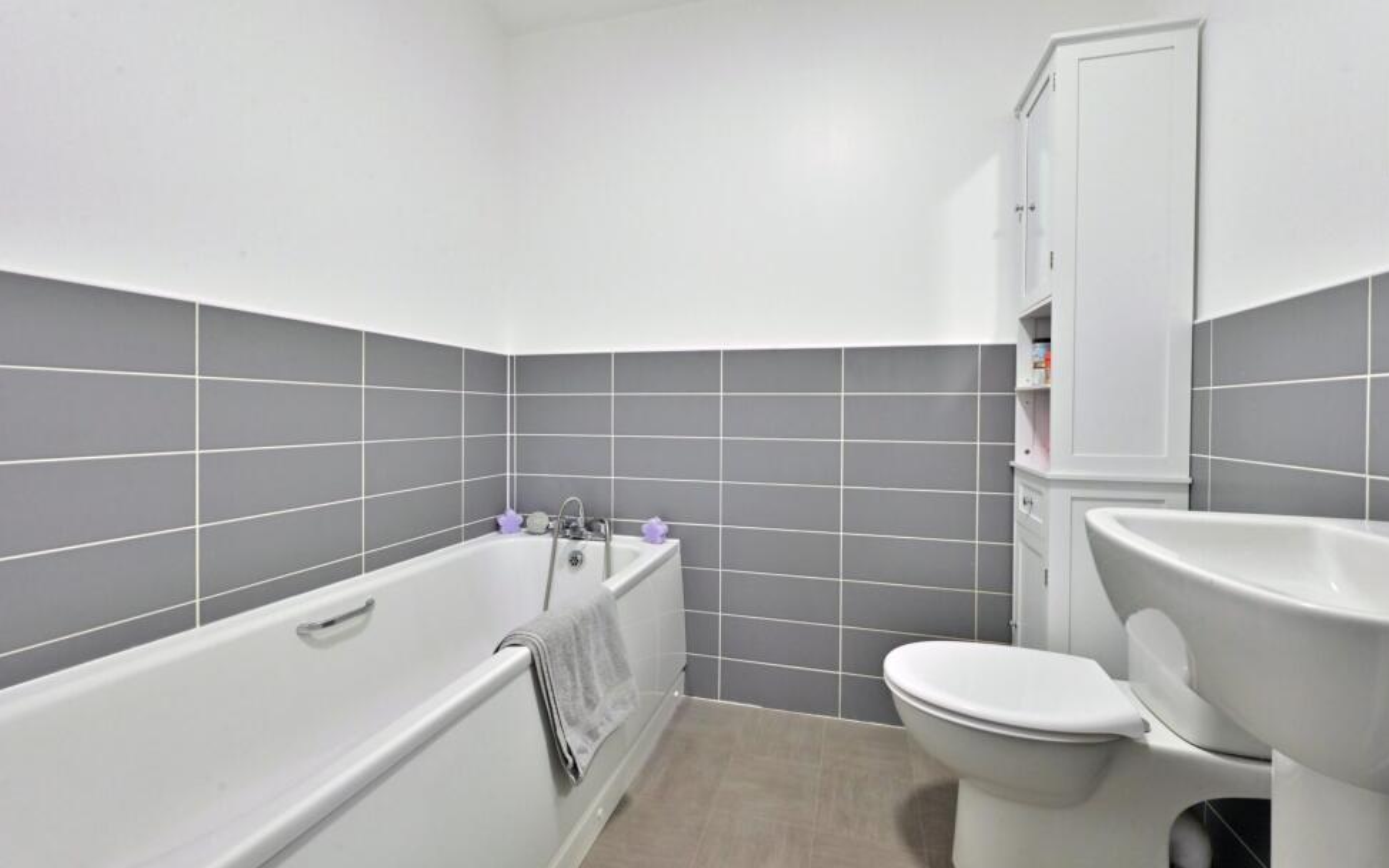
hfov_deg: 101.5
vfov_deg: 74.8
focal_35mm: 15
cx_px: 697
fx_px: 568
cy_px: 418
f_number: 13
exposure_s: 1/50
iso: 2500
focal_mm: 14
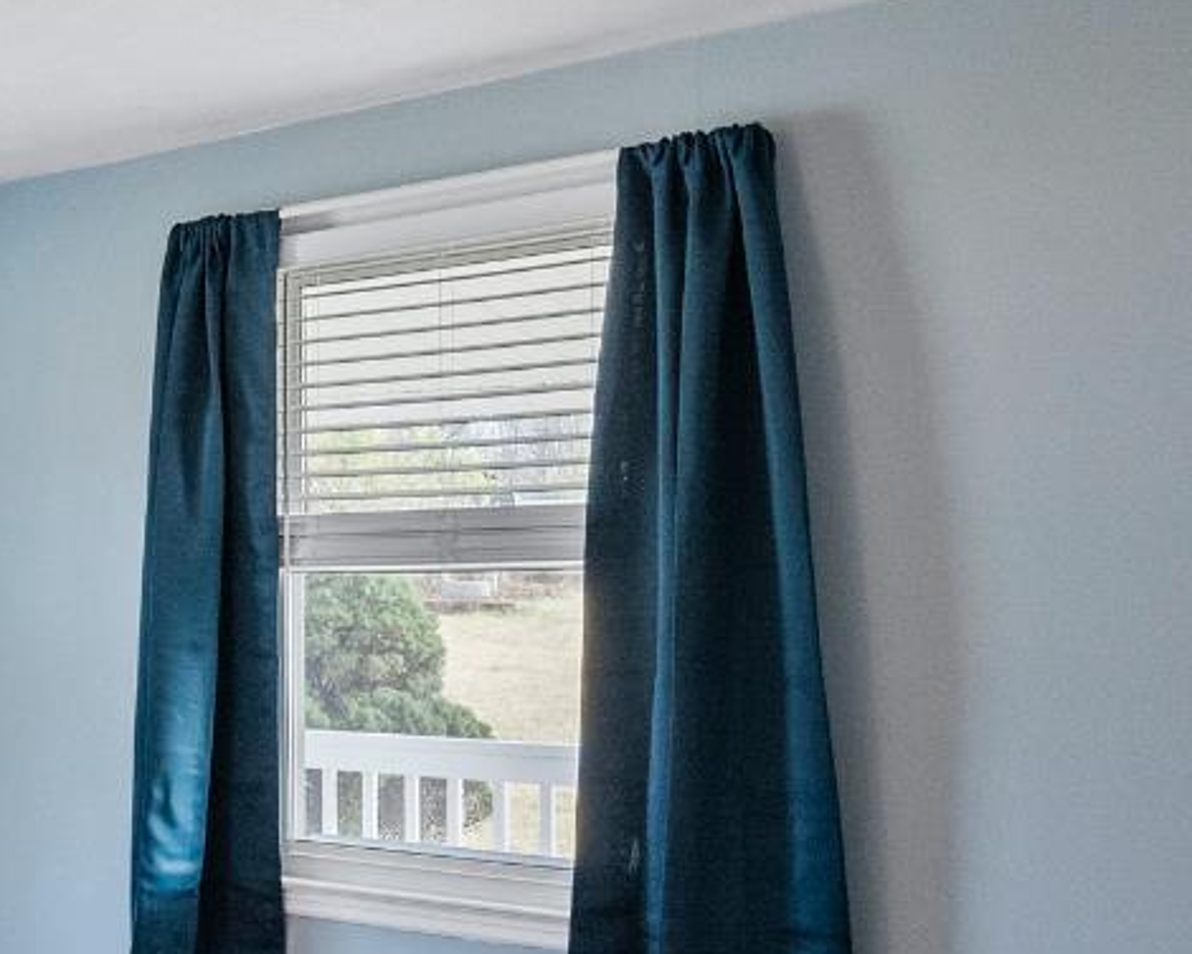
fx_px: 1746
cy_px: 609
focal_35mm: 50
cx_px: -51
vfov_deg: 30.4
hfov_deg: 33.8
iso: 1250
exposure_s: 1/25
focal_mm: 16.5
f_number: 7.1
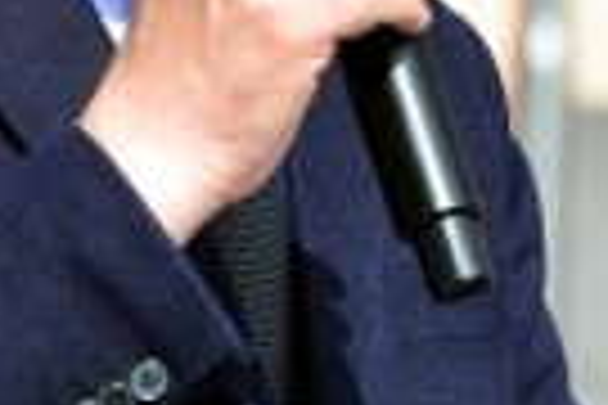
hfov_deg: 2.0
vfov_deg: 1.3
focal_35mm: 1030
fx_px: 17394
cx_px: 1144
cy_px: 63
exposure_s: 1/200
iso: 100
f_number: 6.3
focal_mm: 180
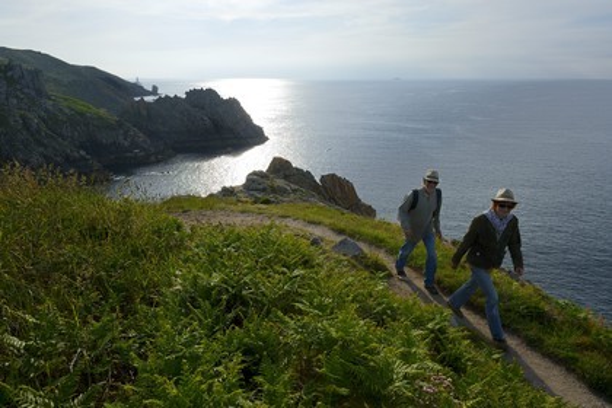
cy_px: 204
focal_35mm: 24
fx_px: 408
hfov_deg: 73.7
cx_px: 306
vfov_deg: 53.1
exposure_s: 1/200
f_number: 13
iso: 100
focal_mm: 24
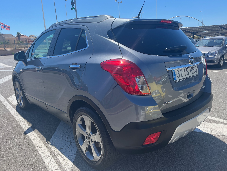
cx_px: 116
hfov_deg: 65.3
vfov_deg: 51.4
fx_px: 177
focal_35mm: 27
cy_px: 84
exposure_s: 1/2268
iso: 50
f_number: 1.6
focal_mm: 5.1
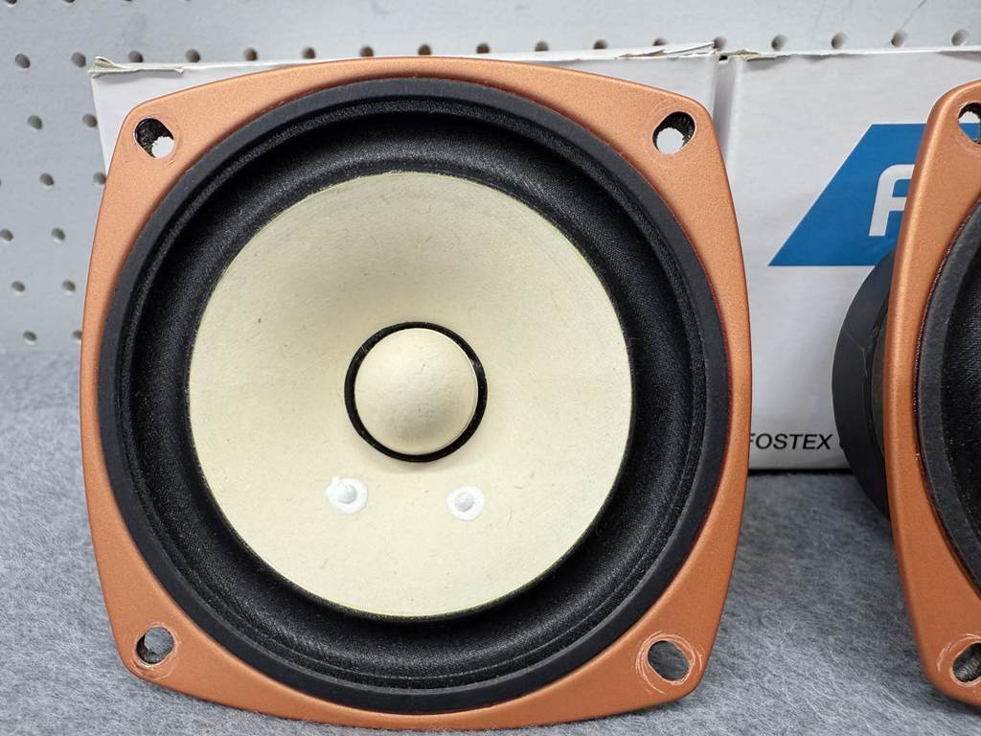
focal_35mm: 24
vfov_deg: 56.8
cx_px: 490
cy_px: 368
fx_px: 680
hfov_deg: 71.6
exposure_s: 1/100
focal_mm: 2.22
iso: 160
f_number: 2.2
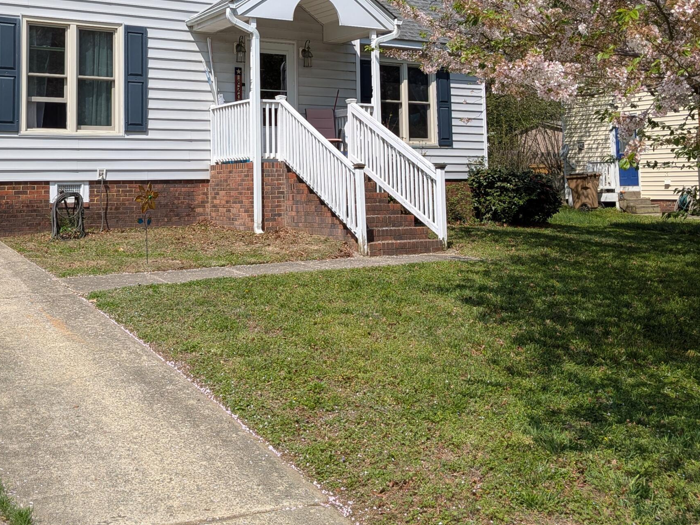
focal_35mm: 42
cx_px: 283
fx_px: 849
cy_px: 113
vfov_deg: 33.5
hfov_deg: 44.6
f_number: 1.7
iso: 28
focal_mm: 4.53
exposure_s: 1/2342
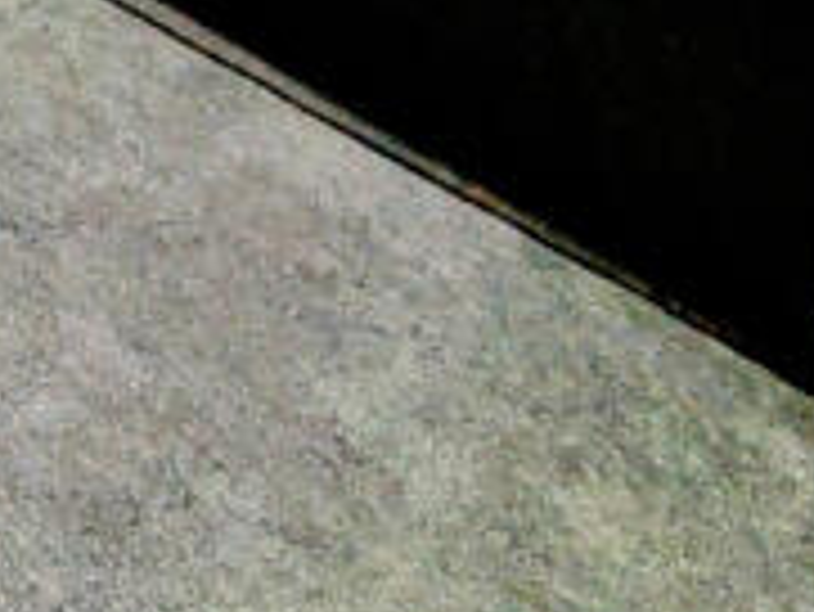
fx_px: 1600
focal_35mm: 68
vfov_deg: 12.6
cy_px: -1082
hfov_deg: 14.3
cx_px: -1246
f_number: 1.95
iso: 39
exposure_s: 1/217
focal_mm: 2.23
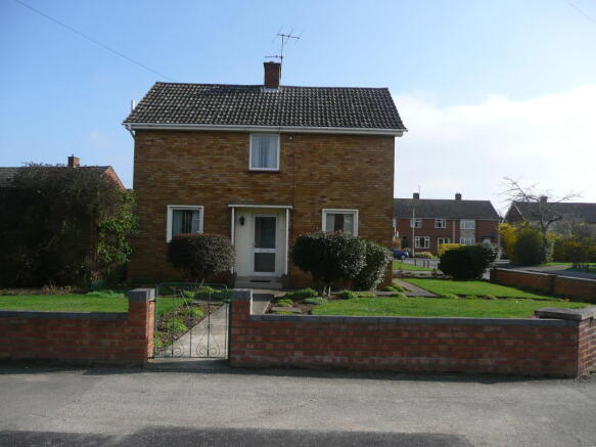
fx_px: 482
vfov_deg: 49.7
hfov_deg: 63.5
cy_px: 224
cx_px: 298
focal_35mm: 28
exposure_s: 1/800
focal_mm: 4.6
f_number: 3.3
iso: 100
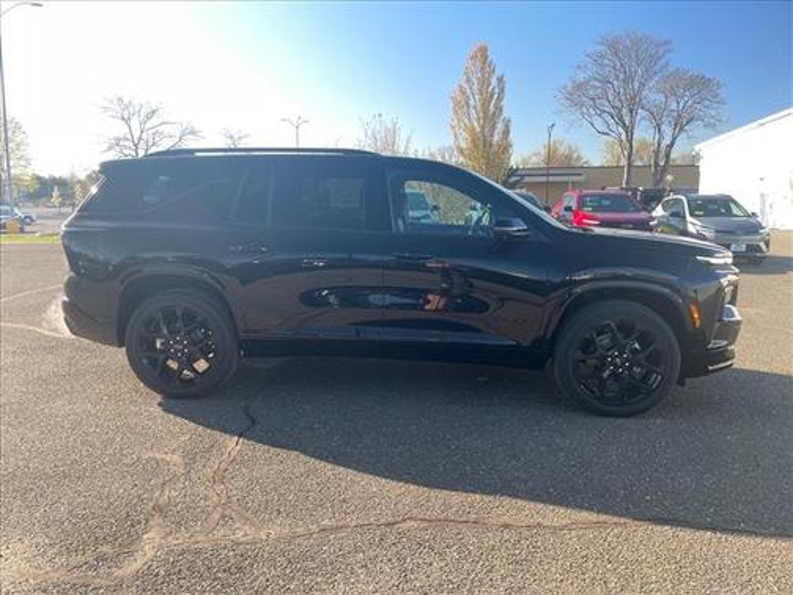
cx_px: 396
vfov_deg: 53.1
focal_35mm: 26
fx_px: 596
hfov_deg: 67.3
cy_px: 298
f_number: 1.6
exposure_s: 1/121
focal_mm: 4.2
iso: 40
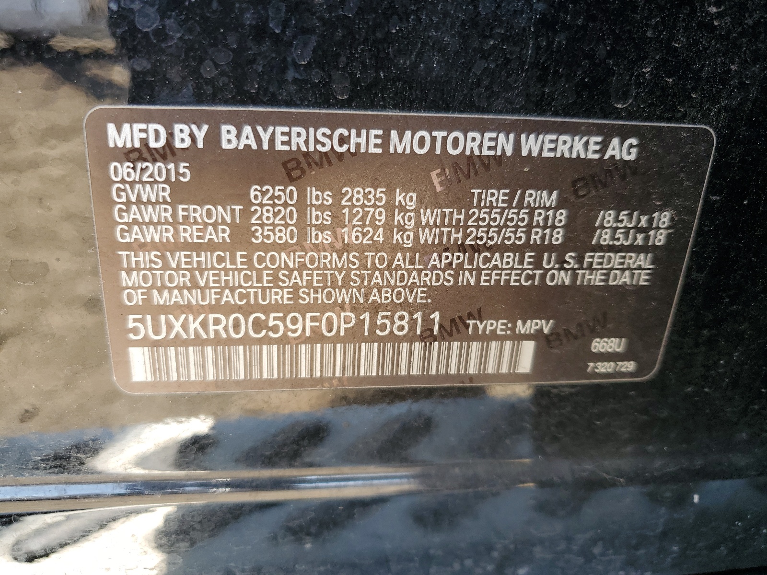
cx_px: 384
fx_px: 576
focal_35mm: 26
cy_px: 288
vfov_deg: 53.1
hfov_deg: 67.3
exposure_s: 1/132
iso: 50
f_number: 1.5
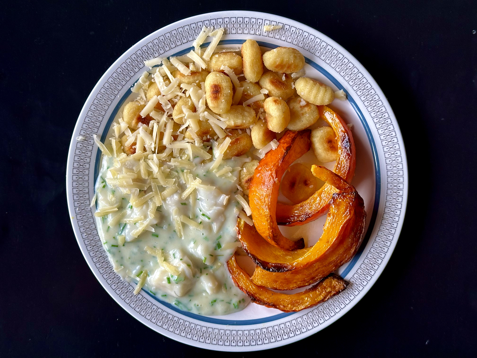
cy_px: 179
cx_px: 238
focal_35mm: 48
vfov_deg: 30.3
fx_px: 661
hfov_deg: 39.7
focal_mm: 6.86
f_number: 1.78
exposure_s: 1/60
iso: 100
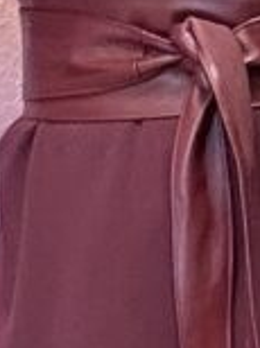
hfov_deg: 18.8
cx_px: 174
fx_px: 783
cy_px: 244
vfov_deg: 24.9
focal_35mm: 78
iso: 250
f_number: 1.9
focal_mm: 2.69
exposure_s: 1/50
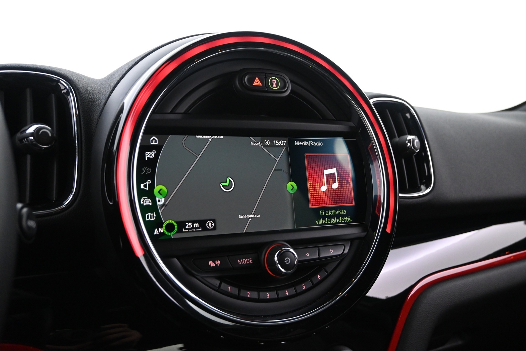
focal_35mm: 30
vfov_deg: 43.6
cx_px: 263
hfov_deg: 61.9
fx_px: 438
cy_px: 176
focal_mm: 20
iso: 2500
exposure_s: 1/20
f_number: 3.8
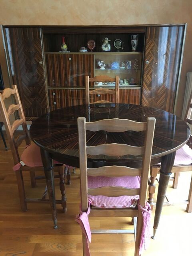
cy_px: 128
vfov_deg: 61.7
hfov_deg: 48.2
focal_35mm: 29
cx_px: 96
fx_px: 214
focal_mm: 4.15
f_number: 2.2
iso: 200
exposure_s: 1/33
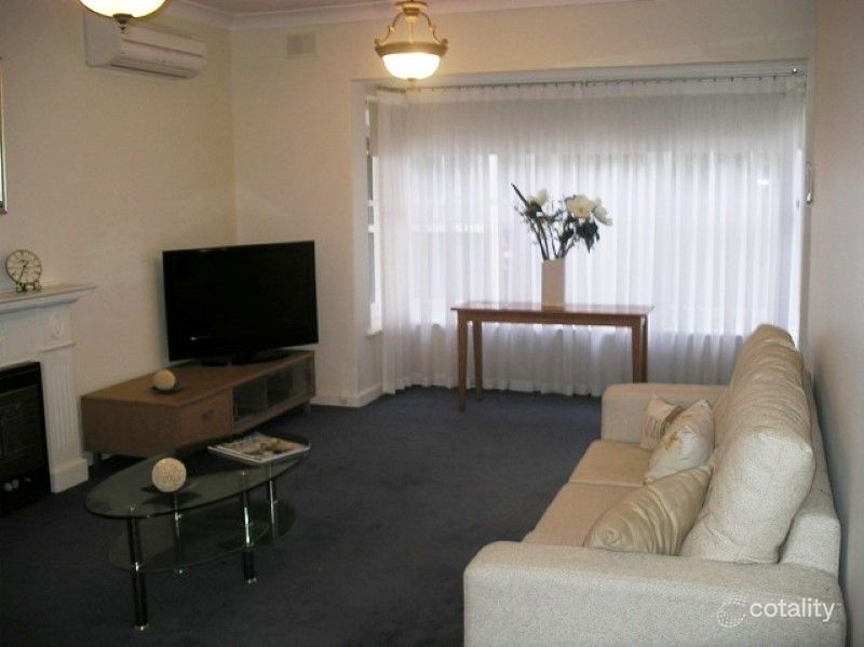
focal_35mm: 37
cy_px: 324
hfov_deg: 50.2
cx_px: 432
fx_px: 923
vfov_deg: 38.6
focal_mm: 7.8
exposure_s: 1/40
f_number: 2.8
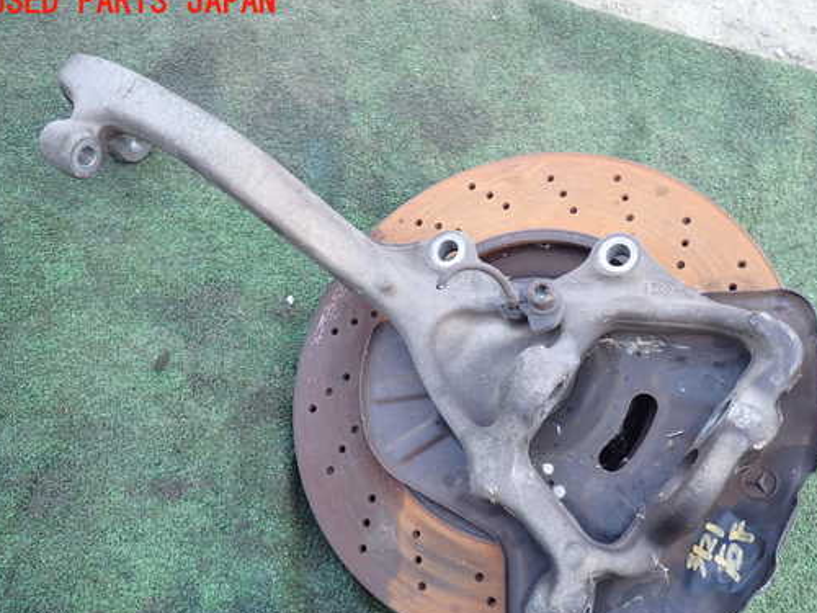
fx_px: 708
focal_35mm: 30
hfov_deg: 59.7
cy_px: 350
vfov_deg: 46.7
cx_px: 469
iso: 100
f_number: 2
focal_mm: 4.5
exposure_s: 1/100
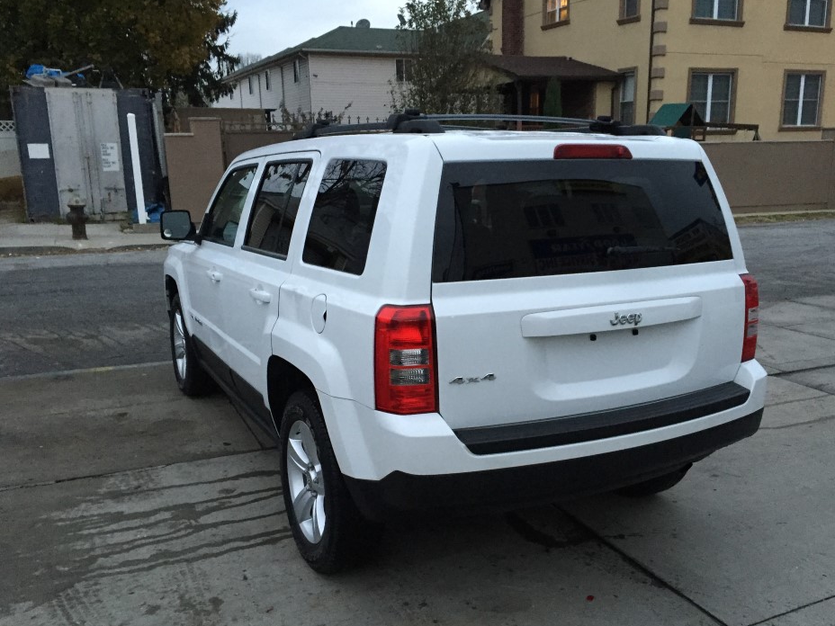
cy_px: 337
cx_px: 446
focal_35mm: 32
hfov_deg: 56.8
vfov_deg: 44.1
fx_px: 772
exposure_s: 1/30
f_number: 2.2
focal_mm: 4.15
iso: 200
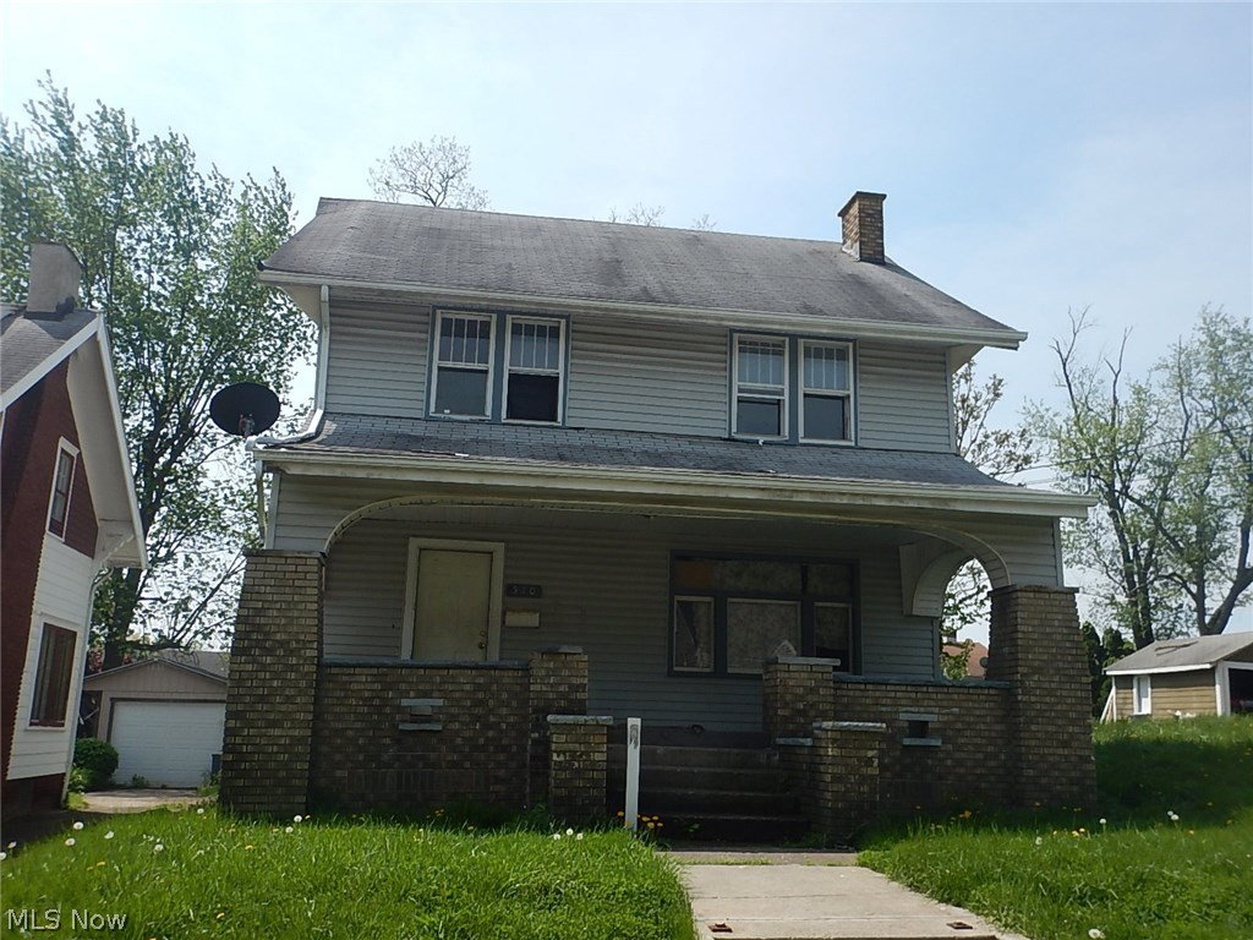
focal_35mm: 31
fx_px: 1122
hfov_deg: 58.4
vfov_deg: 45.4
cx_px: 626
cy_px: 470
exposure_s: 1/800
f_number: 4.2
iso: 125
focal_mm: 5.6
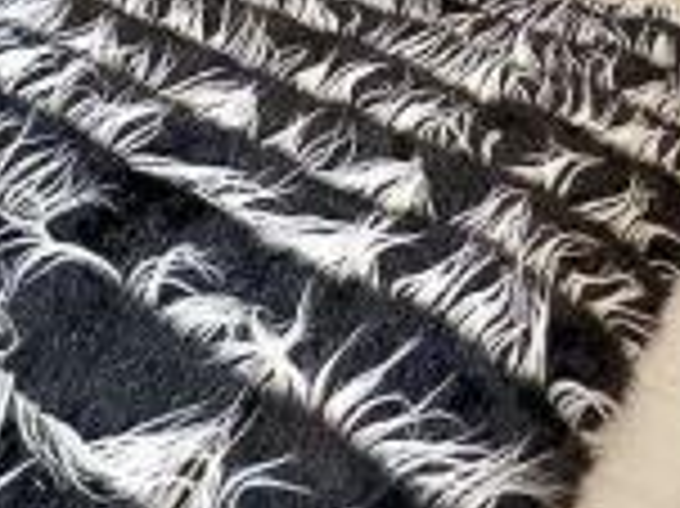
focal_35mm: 54
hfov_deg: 34.9
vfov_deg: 19.5
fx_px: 1060
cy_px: -429
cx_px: 187
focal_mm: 2.22
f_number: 2.2
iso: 500
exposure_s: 1/50
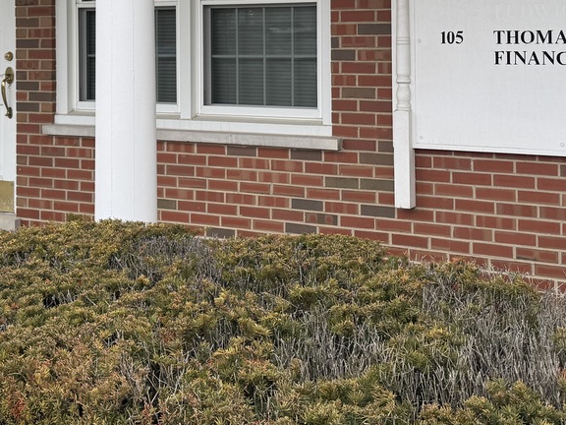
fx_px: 981
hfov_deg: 32.2
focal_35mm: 60
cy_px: 35
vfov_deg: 23.7
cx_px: 295
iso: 80
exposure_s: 1/739
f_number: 1.78
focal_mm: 6.76
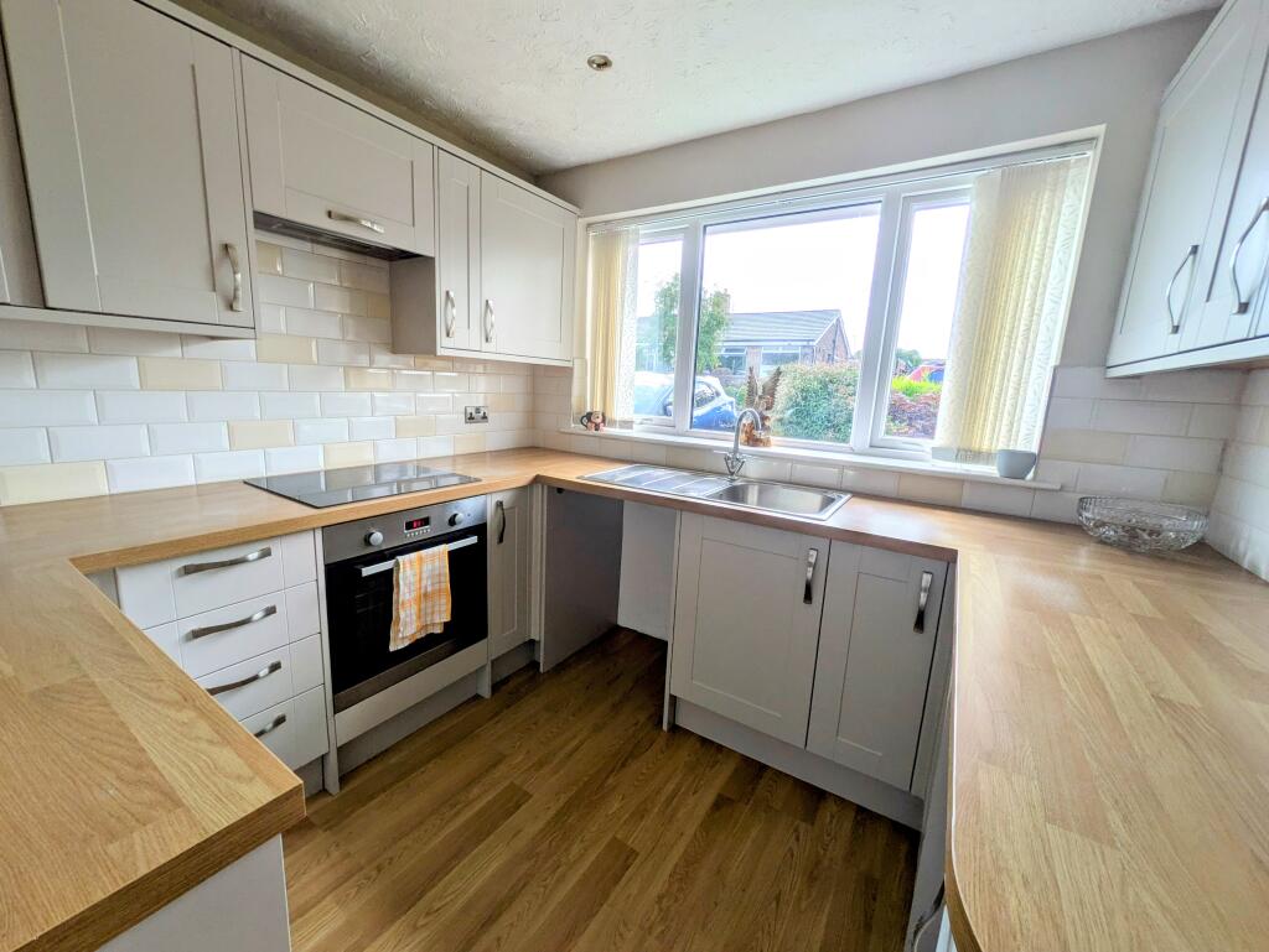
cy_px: 476
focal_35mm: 14
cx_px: 634
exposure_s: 1/446
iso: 70
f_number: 2.2
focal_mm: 1.83
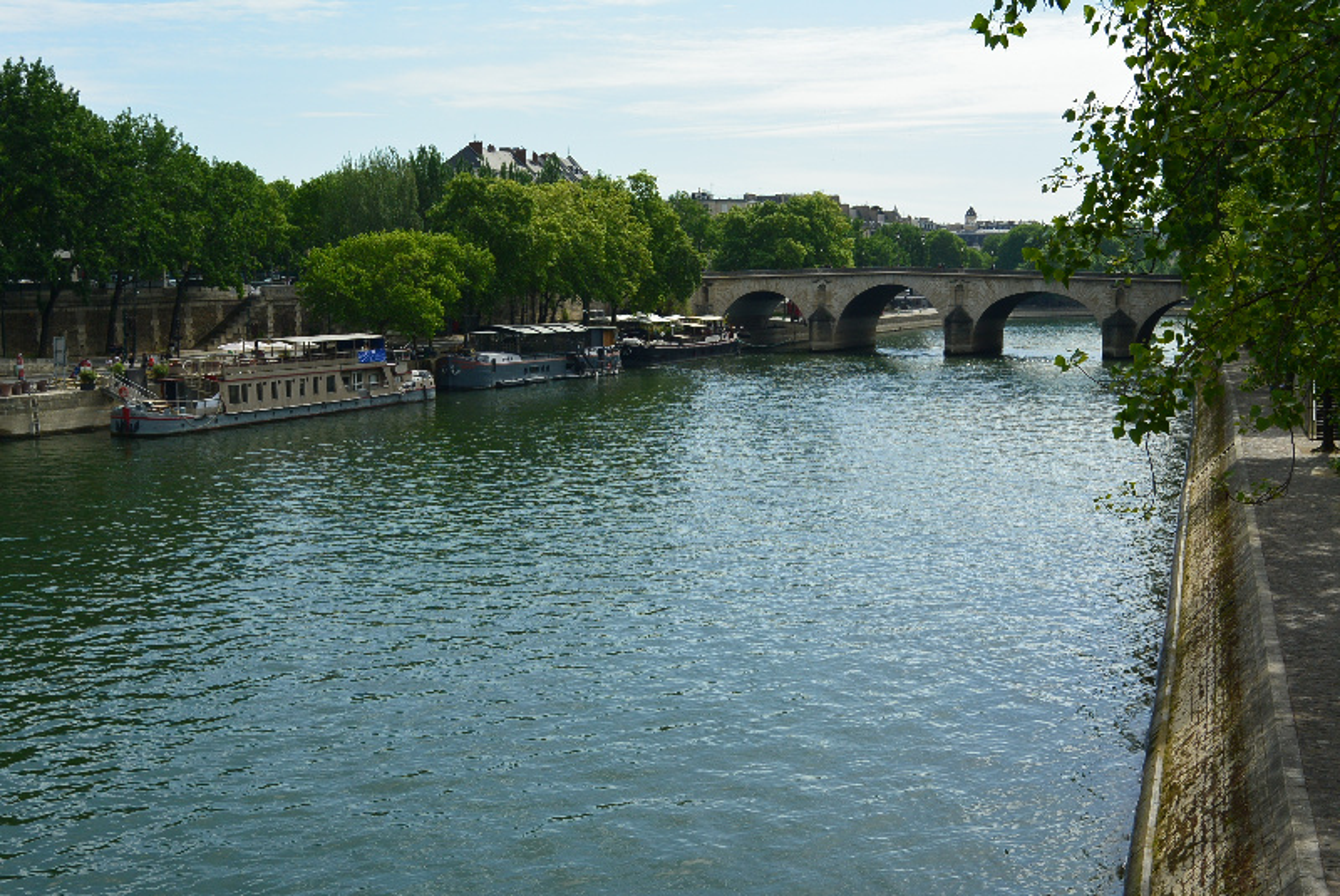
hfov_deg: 45.4
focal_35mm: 43
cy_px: 448
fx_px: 1602
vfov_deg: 31.3
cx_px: 670
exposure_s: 1/800
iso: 100
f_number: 5
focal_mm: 16.1
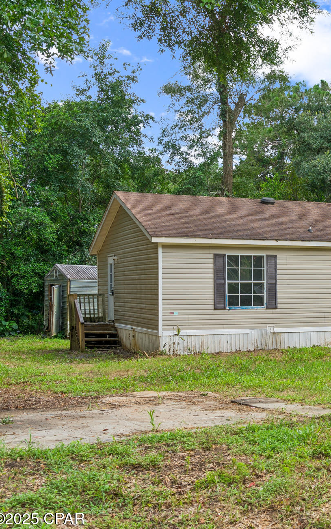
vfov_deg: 36.3
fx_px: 808
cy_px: 267
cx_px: 407
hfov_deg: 21.4
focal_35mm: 56
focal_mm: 35
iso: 100
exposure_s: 1/60
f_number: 8
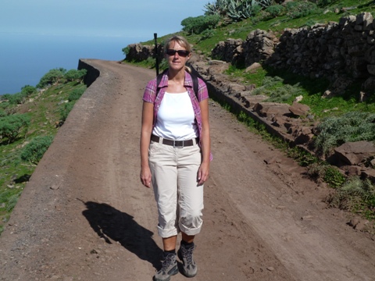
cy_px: 140
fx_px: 682
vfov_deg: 23.3
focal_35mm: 63
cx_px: 188
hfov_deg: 30.7
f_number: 5.6
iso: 80
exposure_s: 1/500
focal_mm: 10.3
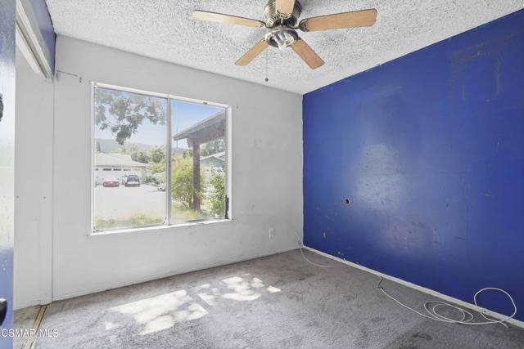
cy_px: 174
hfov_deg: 96.7
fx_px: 233
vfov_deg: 73.8
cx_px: 262
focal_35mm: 16
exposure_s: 1/30
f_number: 8
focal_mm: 16
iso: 2500
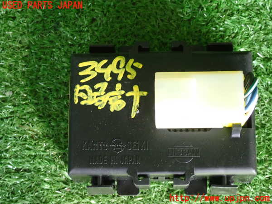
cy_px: 102
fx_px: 644
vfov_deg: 18.0
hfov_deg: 23.8
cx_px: 136
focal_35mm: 82
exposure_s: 1/80
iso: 640
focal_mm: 14.62
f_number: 4.3
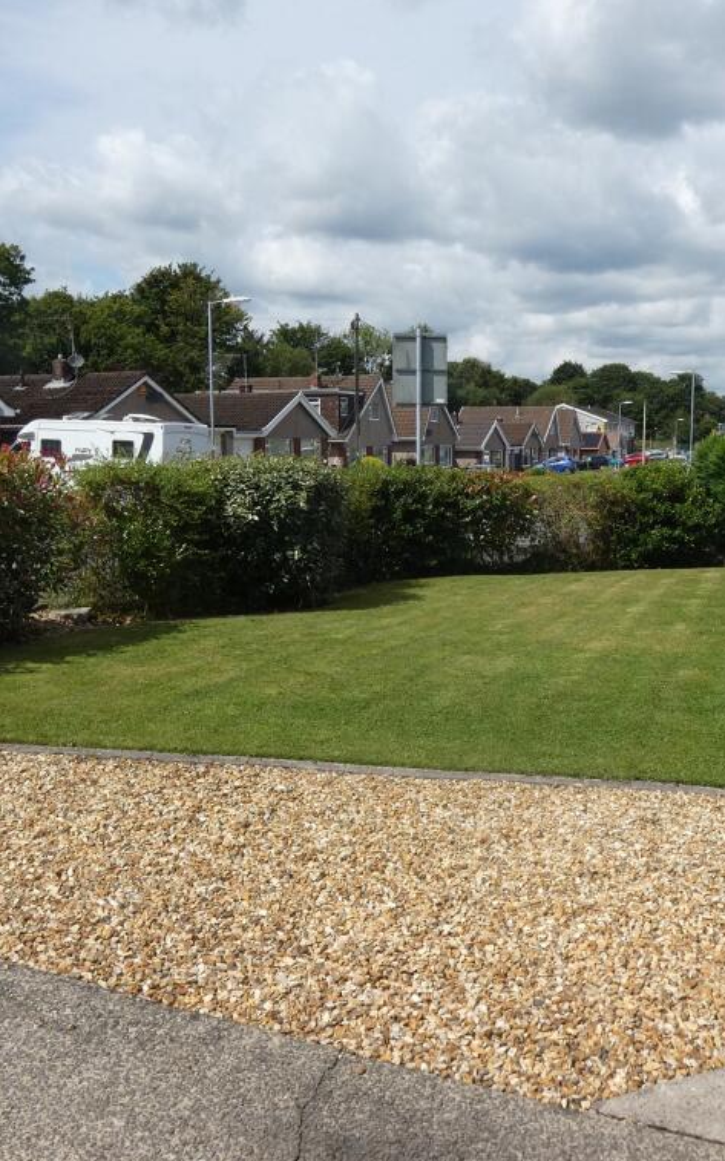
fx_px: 1043
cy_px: 583
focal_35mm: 33
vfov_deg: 58.1
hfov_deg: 38.1
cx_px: 440
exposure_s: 1/800
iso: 80
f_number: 4.5
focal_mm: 4.1
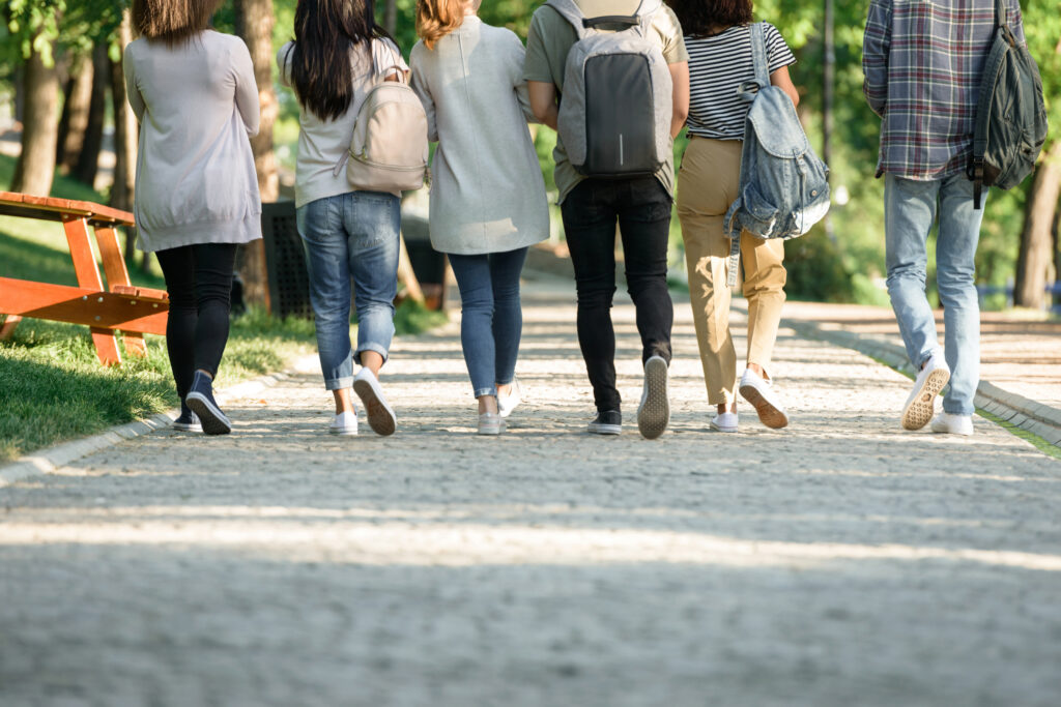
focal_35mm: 200
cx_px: 530
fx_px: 5895
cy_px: 354
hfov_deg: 10.3
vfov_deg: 6.9
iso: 400
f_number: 4
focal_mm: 200
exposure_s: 1/250
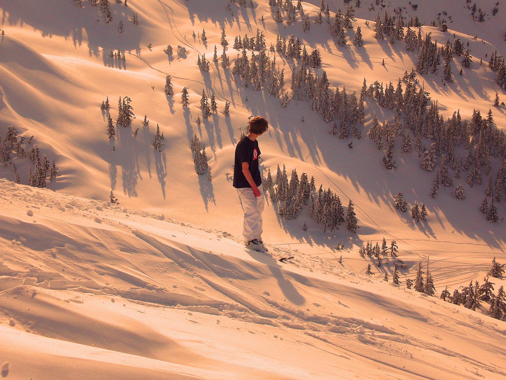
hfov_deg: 26.0
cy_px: 190
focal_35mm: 75
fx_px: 1096
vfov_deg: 19.6
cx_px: 253
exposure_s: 1/640
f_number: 6.4
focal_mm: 12.47
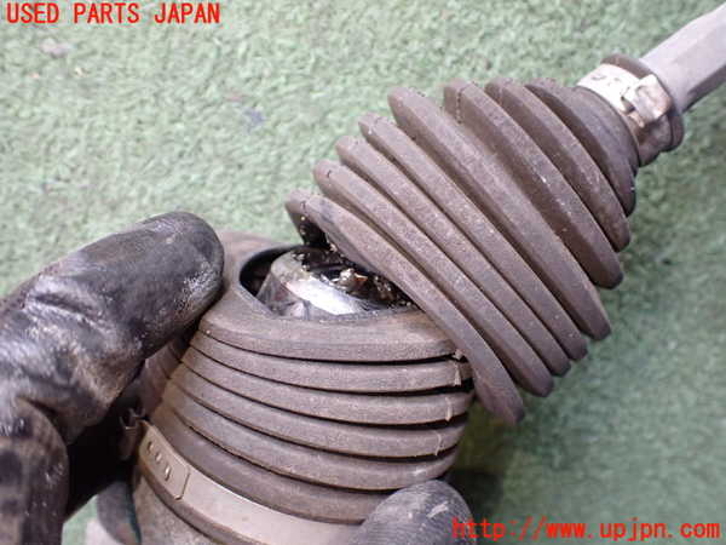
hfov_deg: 60.0
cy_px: 272
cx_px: 363
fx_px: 629
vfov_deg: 46.8
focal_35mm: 30
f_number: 2.3
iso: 500
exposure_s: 1/125
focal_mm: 5.4
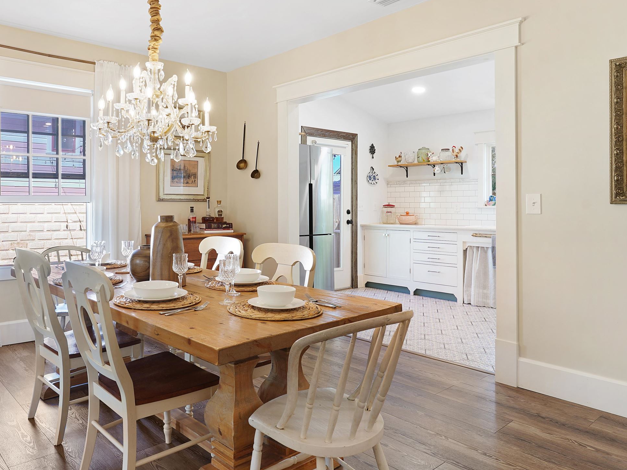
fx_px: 471
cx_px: 213
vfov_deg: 52.9
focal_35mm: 26
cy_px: 200
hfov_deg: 65.6
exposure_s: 2.5
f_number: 8
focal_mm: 17
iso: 100
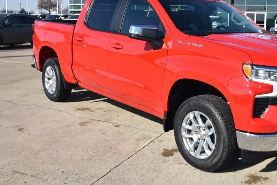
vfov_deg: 29.8
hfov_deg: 42.7
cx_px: 196
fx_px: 347
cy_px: 69
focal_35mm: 45
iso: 100
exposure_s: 1/1000
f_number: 4.5
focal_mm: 20
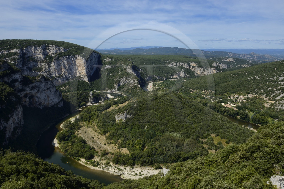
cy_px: 94
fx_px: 189
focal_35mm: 24
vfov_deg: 53.1
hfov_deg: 73.8
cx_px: 142
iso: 200
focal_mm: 24
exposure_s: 1/200
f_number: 14
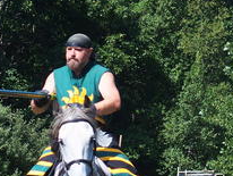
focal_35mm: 328
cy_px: 93
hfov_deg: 6.0
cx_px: 112
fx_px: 2210
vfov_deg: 4.5
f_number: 3.5
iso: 100
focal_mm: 31.8
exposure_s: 1/800
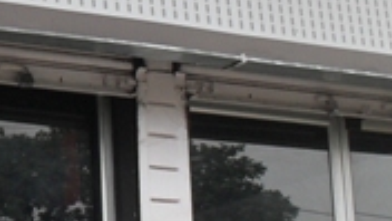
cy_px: 107
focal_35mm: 141
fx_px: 1466
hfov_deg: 14.8
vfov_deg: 8.6
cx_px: -71
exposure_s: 1/350
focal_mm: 6.3
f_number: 2.8
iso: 80
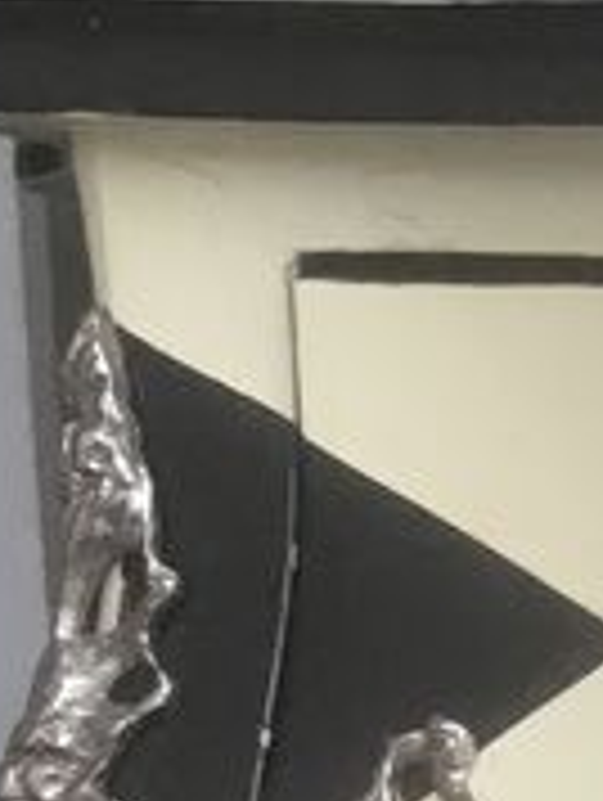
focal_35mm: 174
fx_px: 4032
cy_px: 1566
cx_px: 1404
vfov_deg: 10.5
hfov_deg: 8.0
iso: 40
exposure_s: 1/33
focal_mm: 3.3
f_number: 2.4
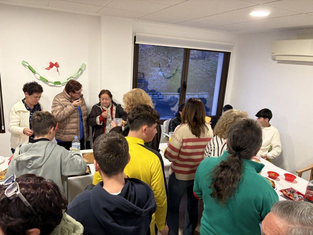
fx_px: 235
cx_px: 156
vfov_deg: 53.1
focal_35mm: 26
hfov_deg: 67.3
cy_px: 118
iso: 320
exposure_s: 1/60
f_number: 1.6
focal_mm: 5.96
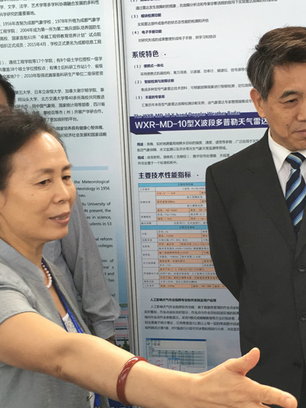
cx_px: 209
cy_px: 250
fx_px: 648
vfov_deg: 34.8
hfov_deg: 26.4
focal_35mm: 55
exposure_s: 1/33
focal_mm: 4.15
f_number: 2.2
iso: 25
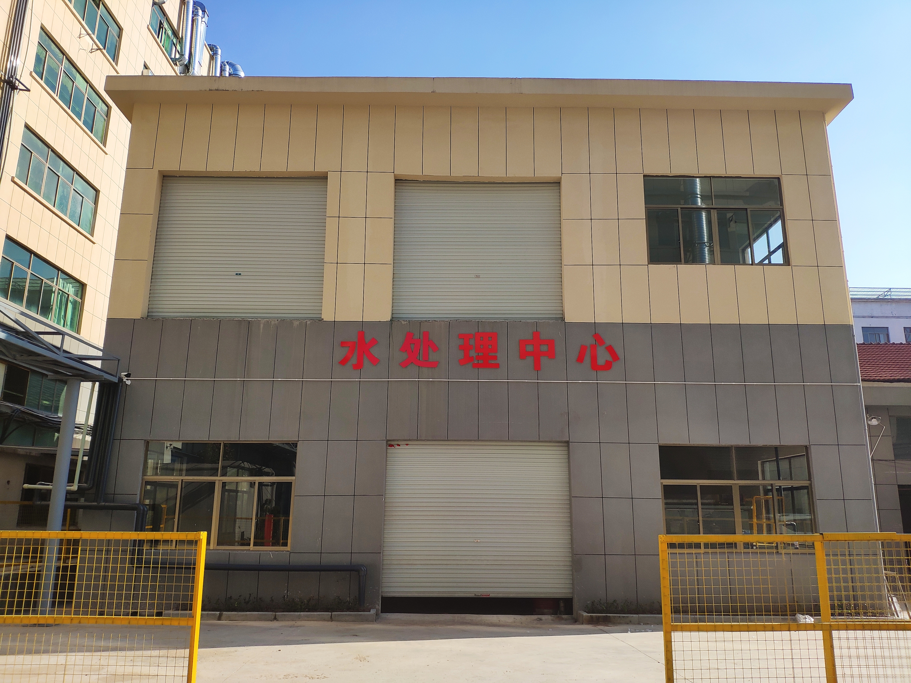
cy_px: 342
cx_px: 456
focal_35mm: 21
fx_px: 553
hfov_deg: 79.0
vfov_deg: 63.4
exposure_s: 1/2302
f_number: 1.8
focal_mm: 4.22
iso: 100
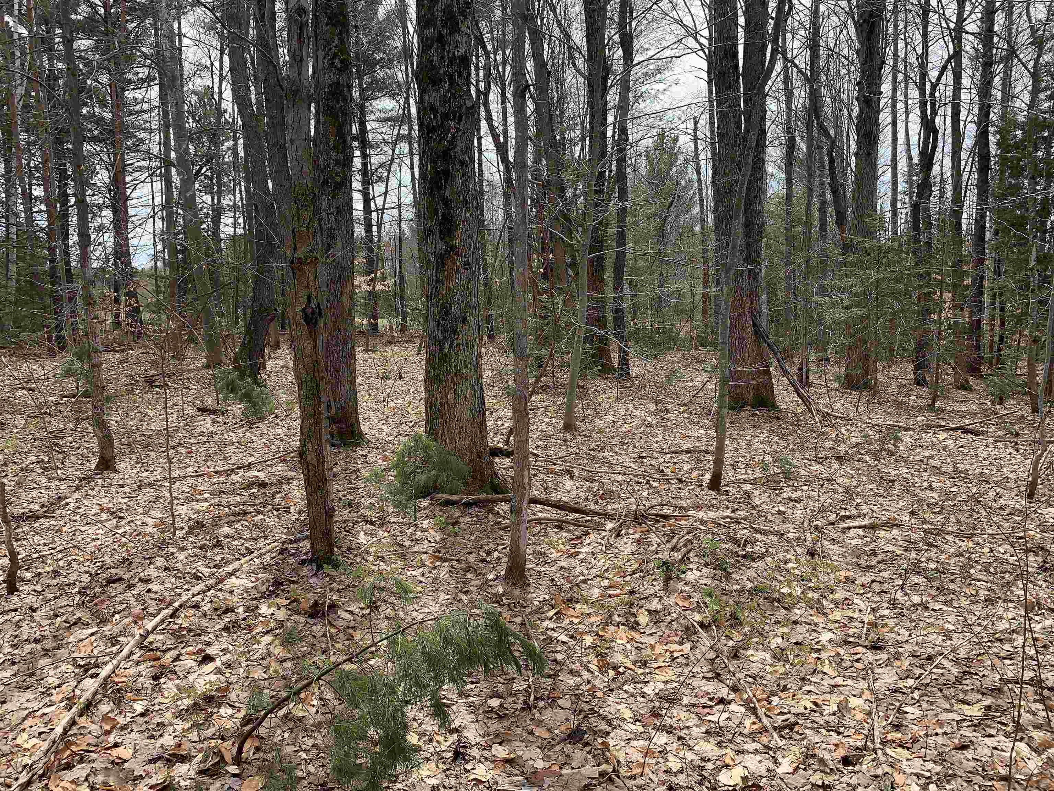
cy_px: 396
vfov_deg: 53.1
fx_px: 792
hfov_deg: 67.3
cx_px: 527
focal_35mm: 26
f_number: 1.8
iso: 25
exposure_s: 1/962
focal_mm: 4.25
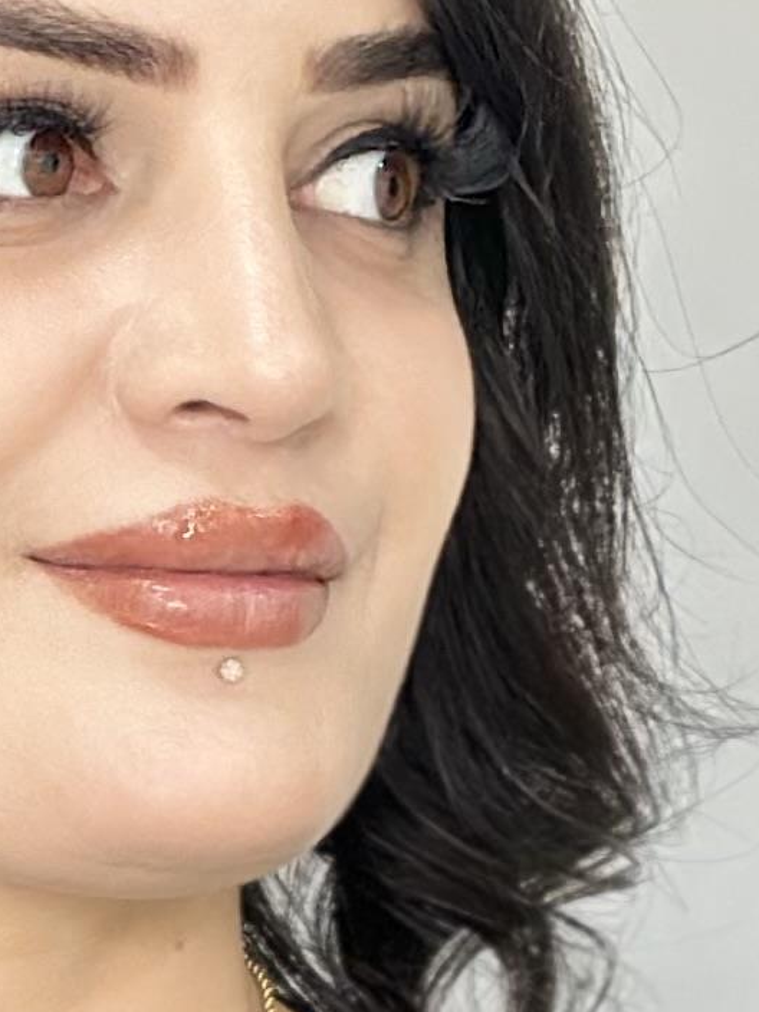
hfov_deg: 5.4
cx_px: -112
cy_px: 1736
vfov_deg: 7.0
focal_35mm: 275
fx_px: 8040
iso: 125
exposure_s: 1/50
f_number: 1.78
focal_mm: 6.86
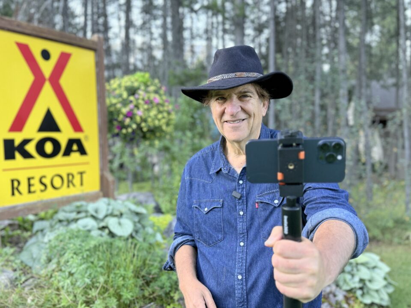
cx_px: 206
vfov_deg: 56.8
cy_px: 154
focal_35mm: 24
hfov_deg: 71.6
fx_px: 285
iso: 125
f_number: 1.78
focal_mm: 6.76
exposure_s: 1/220
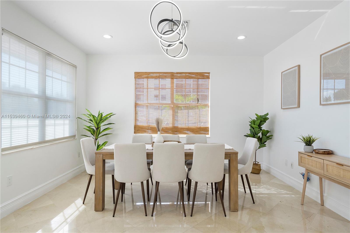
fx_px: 194
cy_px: 116
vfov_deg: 61.9
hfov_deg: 84.0
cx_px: 175
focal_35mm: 20
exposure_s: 1/100
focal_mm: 20
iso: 500
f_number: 9
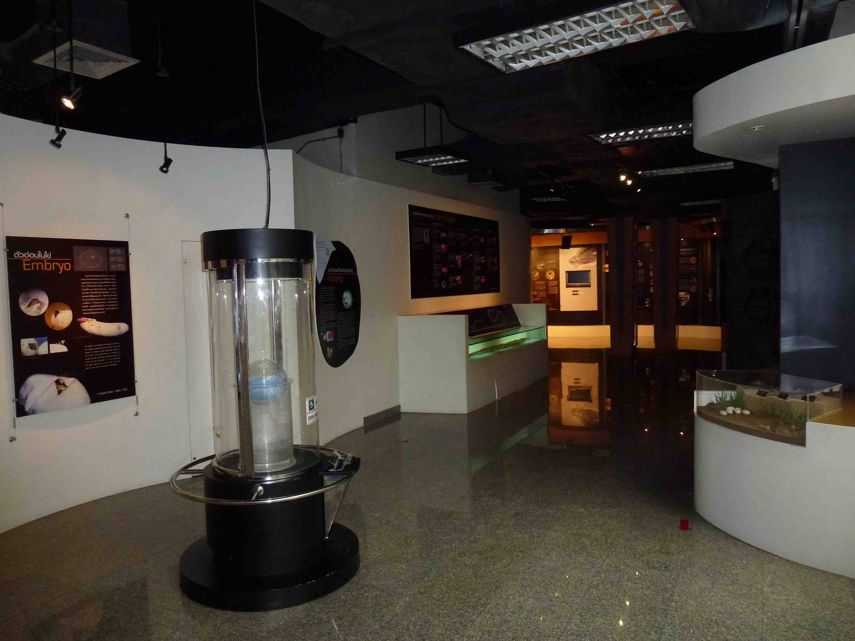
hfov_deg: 71.6
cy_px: 320
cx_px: 428
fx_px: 593
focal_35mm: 24
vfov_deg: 56.8
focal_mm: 4.3
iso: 320
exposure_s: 1/60
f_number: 3.3
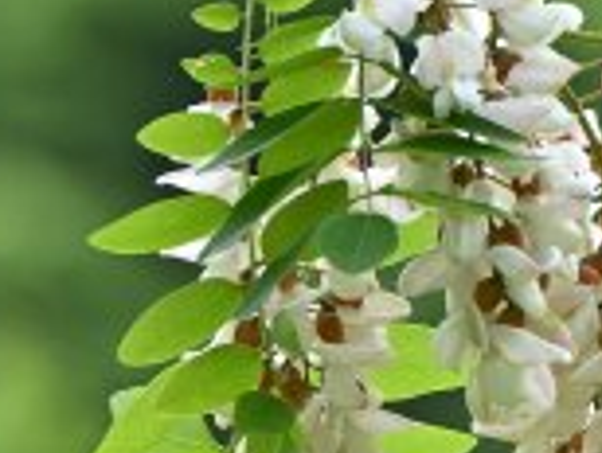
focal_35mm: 1145
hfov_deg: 1.7
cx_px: 391
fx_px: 19944
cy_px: 355
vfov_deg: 1.3
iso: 400
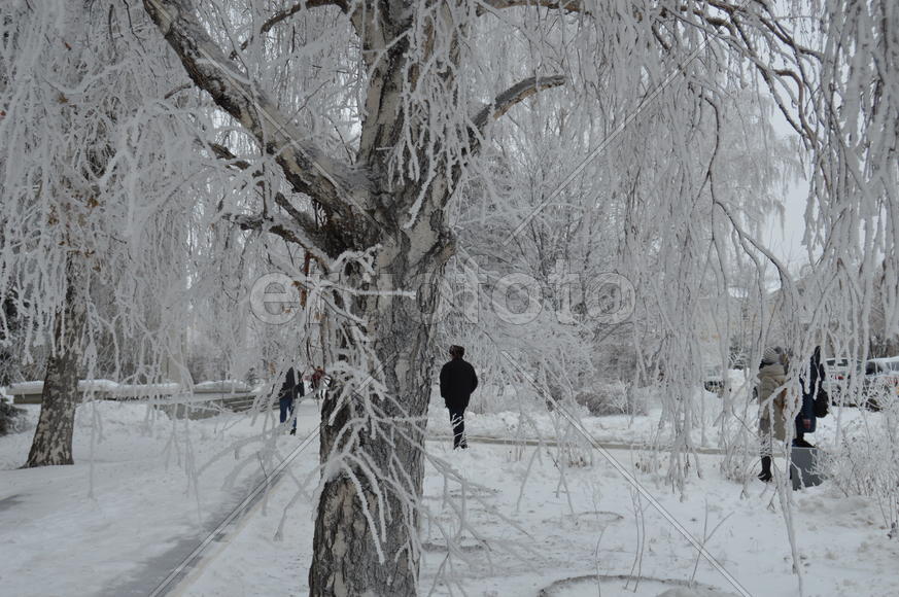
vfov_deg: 36.8
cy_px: 298
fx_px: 898
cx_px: 450
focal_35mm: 36
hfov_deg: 53.2
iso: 250
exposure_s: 1/125
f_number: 5.6
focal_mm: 24
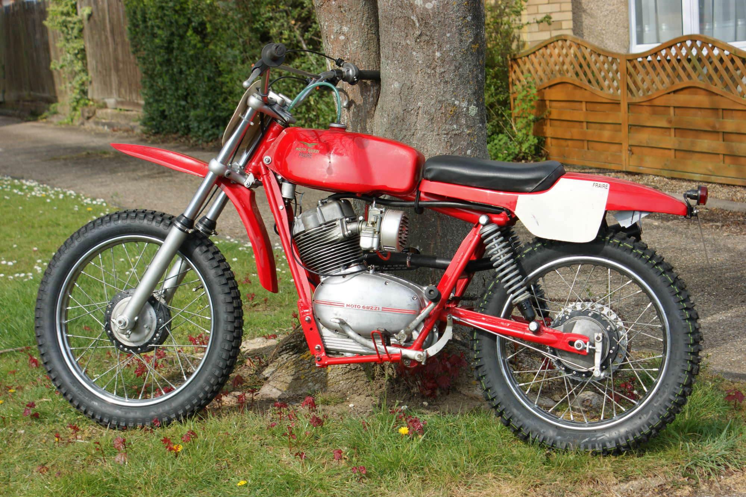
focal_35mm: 75
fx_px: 1553
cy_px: 248
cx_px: 373
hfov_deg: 27.0
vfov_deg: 18.2
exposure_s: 1/320
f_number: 5.6
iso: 100
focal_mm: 50
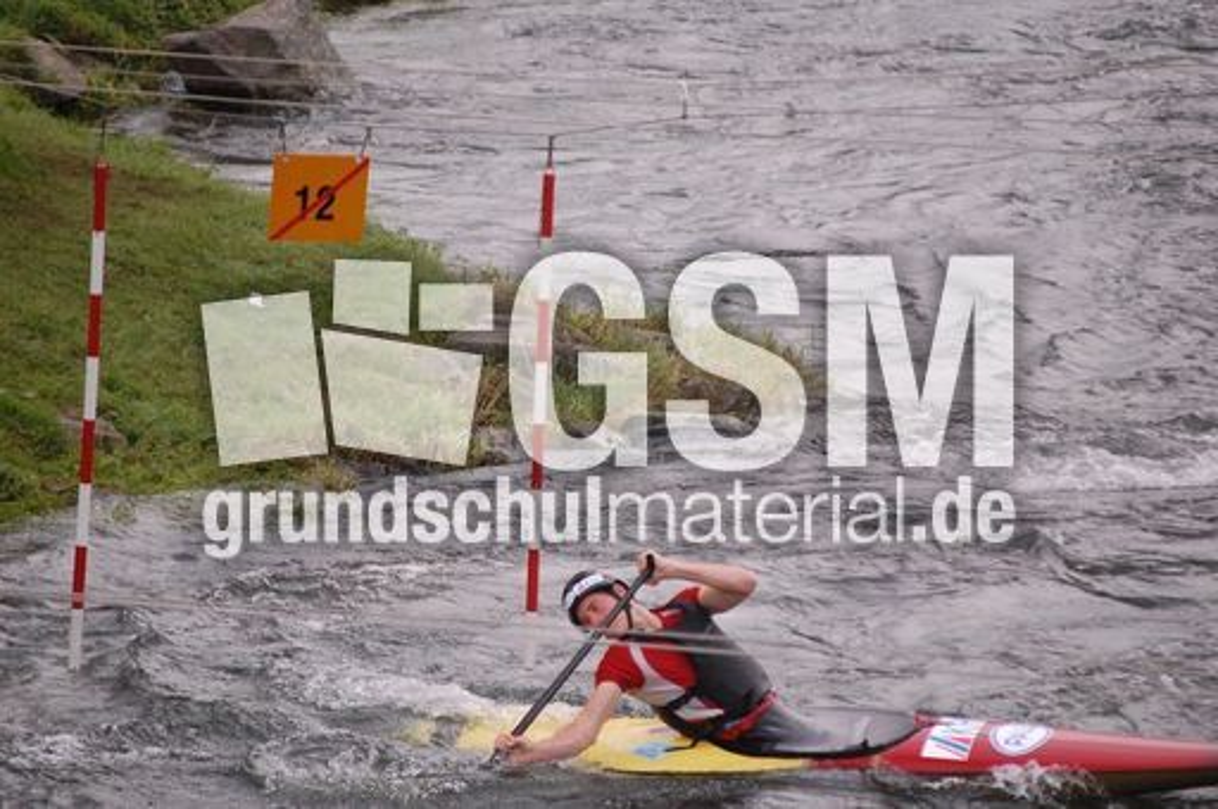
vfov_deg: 4.6
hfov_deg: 6.9
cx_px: 609
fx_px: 10137
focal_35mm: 300
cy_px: 404
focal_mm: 200
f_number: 5.6
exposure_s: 1/400
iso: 800
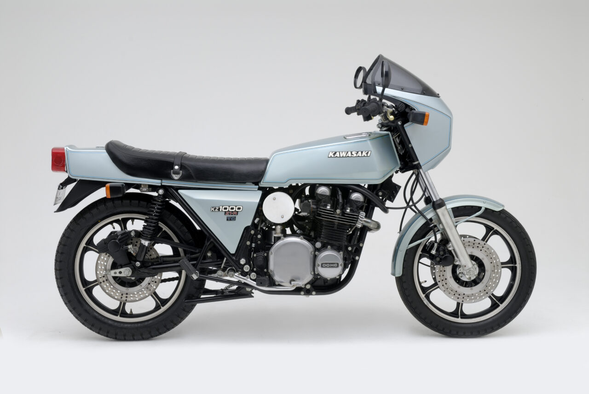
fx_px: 835
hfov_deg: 38.8
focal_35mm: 51
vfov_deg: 26.6
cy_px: 197
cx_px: 294
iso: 100
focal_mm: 34
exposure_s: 1/160
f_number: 13
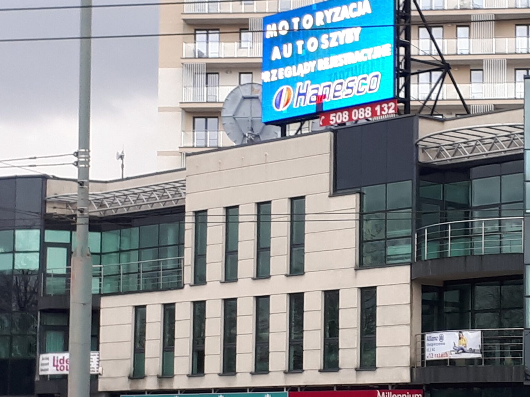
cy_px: 245
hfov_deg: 41.6
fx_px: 674
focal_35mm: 44
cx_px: 403
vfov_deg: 32.7
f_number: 1.9
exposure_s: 1/100
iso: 50
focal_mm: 3.6
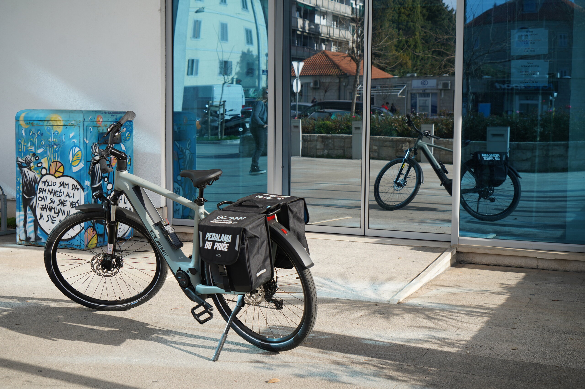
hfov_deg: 40.4
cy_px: 194
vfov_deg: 27.5
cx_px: 292
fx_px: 796
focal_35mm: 49
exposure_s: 1/320
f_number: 5.6
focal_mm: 49
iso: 100
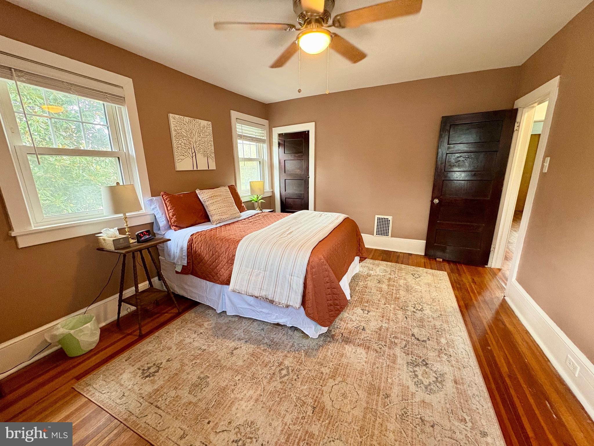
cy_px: 223
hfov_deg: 102.1
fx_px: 240
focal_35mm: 14
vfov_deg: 85.7
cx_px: 297
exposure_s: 1/60
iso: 400
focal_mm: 2.22
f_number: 2.2
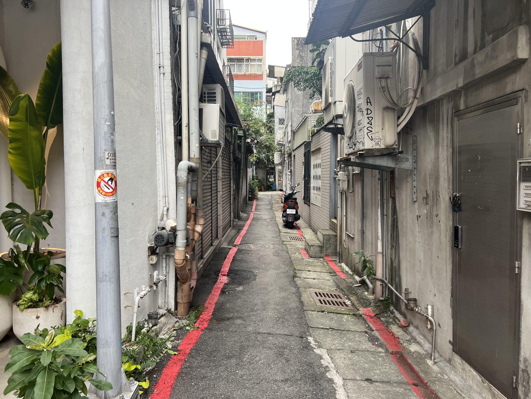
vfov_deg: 53.1
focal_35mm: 26
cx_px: 266
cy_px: 200
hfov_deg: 67.3
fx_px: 399
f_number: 1.5
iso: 80
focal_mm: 5.7
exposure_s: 1/121
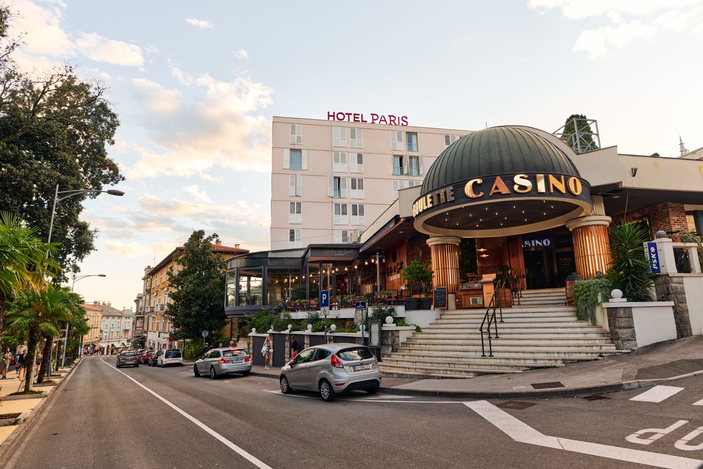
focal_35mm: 20
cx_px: 352
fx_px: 391
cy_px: 234
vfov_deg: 61.9
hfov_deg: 84.0
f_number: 4
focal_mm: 20
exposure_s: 1/200
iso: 125
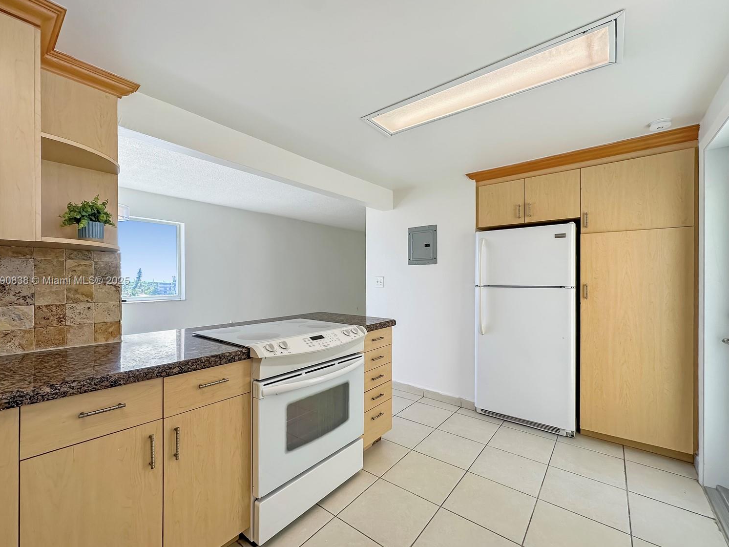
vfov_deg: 81.7
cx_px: 364
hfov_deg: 98.2
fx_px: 316
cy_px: 281
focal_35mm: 15
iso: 40
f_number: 2.2
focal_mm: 2.22
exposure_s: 1/129
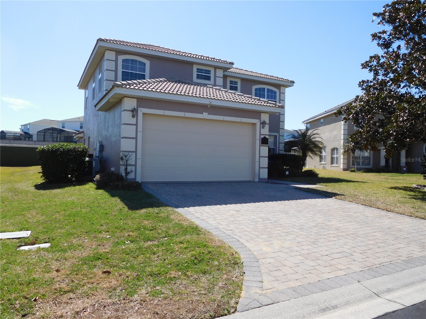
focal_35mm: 25
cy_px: 160
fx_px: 308
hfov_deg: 69.4
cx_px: 213
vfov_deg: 54.9
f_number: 3.4
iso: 125
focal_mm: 4.5
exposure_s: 1/1000
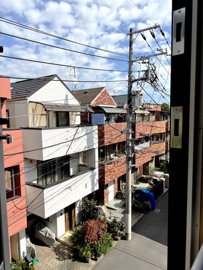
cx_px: 102
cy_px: 135
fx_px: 188
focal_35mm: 24
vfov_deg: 71.6
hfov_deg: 56.8
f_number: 1.78
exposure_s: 1/7937
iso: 80
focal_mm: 6.76
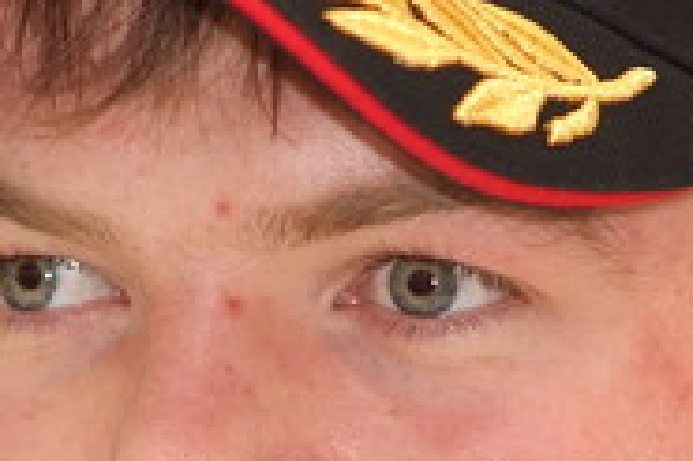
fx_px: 20213
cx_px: 210
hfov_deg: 2.0
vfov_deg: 1.3
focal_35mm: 1051
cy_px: 424
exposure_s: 1/125
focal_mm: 180
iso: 400
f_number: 2.8
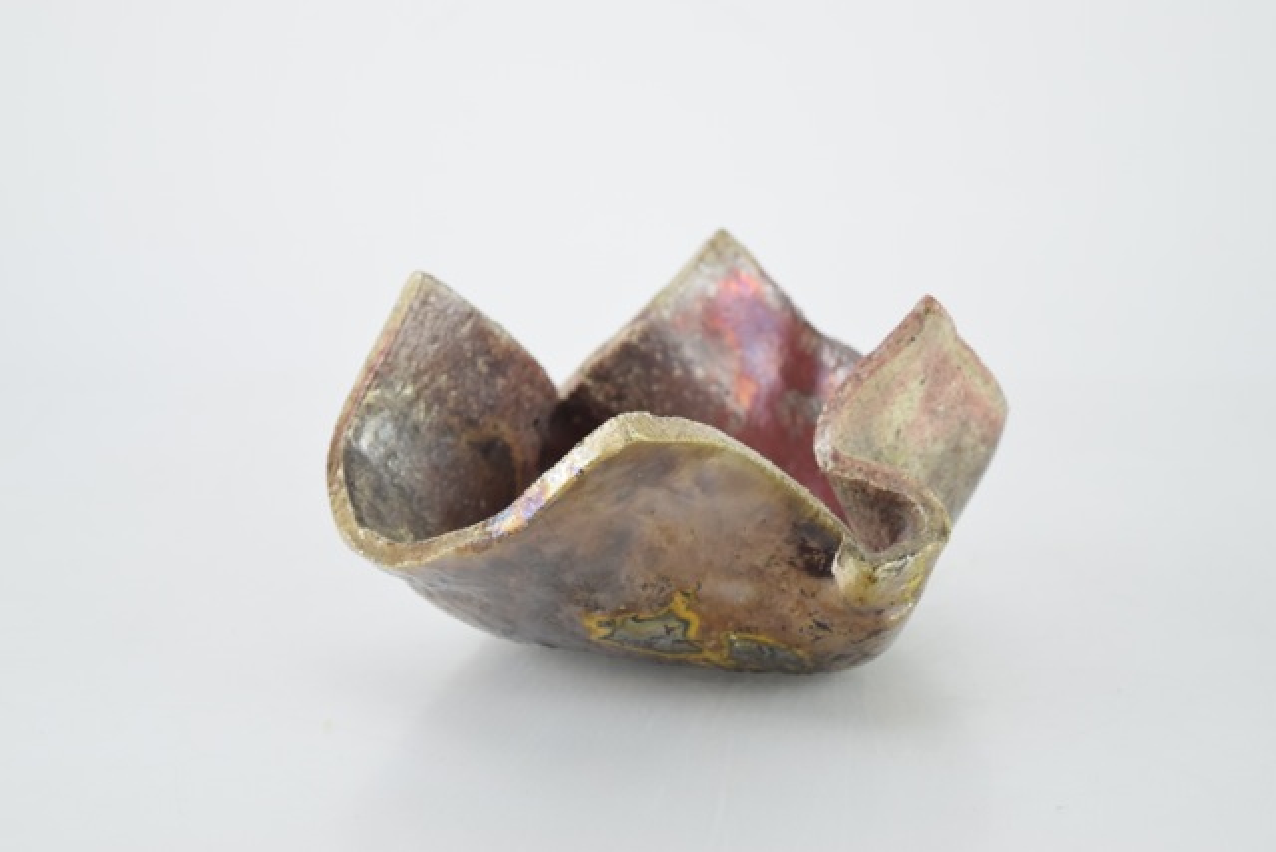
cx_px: 638
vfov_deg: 16.6
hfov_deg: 24.6
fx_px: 2925
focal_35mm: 82
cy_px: 426
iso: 800
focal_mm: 55
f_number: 5.6
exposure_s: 1/125
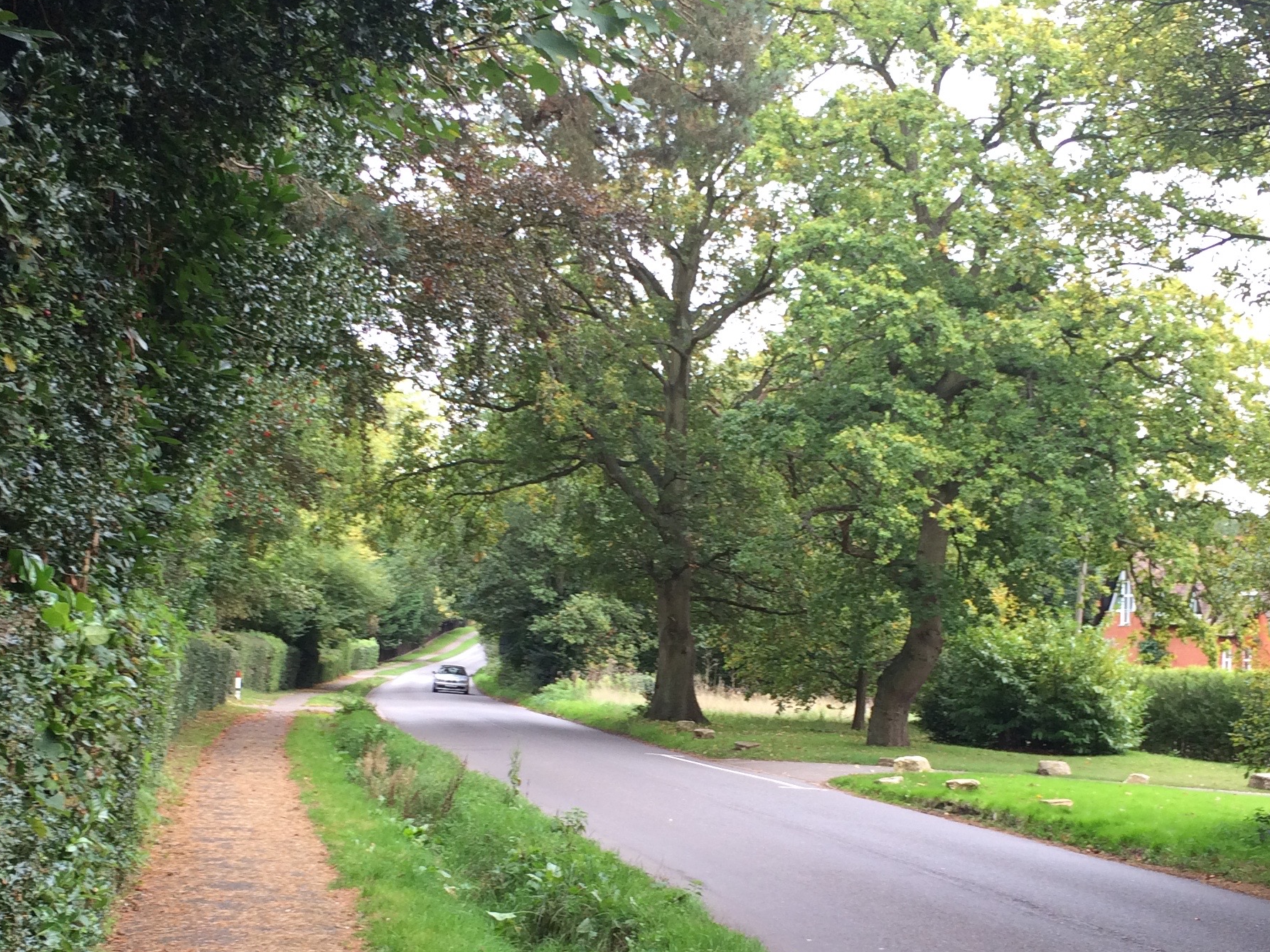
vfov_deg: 27.3
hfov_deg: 36.2
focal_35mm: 53
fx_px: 1944
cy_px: 644
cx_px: 654
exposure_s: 1/50
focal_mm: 4.15
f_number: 2.2
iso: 40
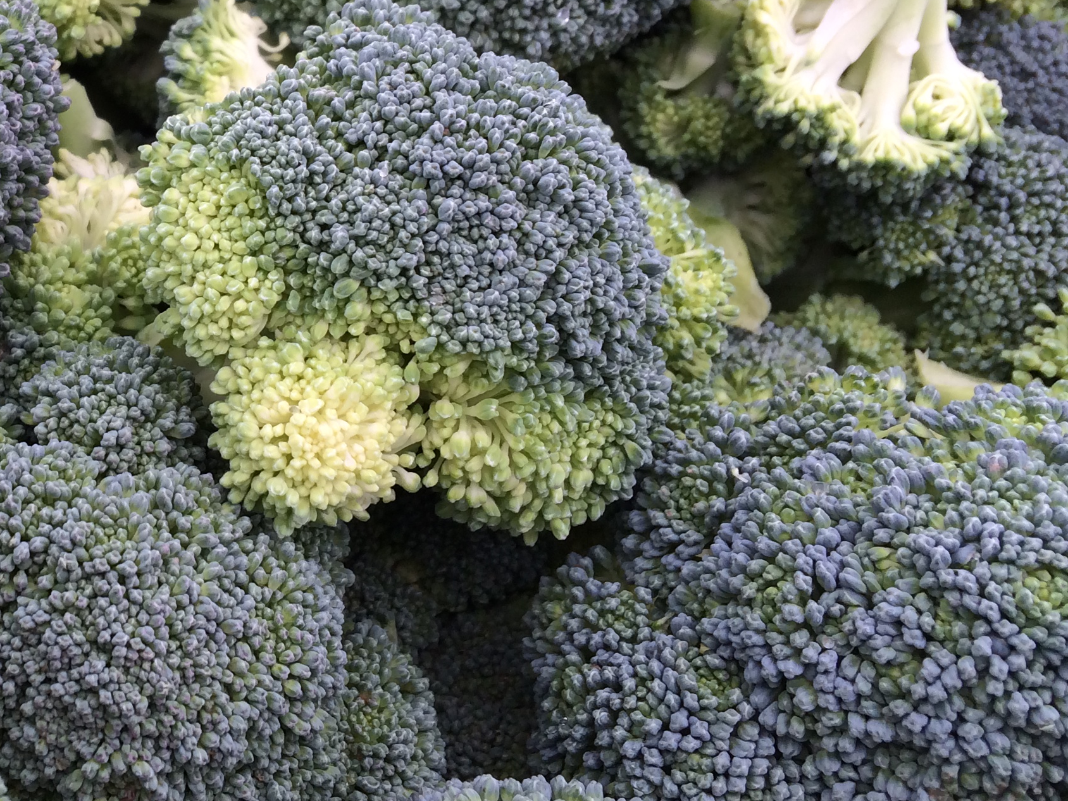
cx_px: 78
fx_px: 1789
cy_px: 189
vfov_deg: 24.9
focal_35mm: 58
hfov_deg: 31.5
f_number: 2.2
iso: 32
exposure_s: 1/277
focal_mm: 4.12
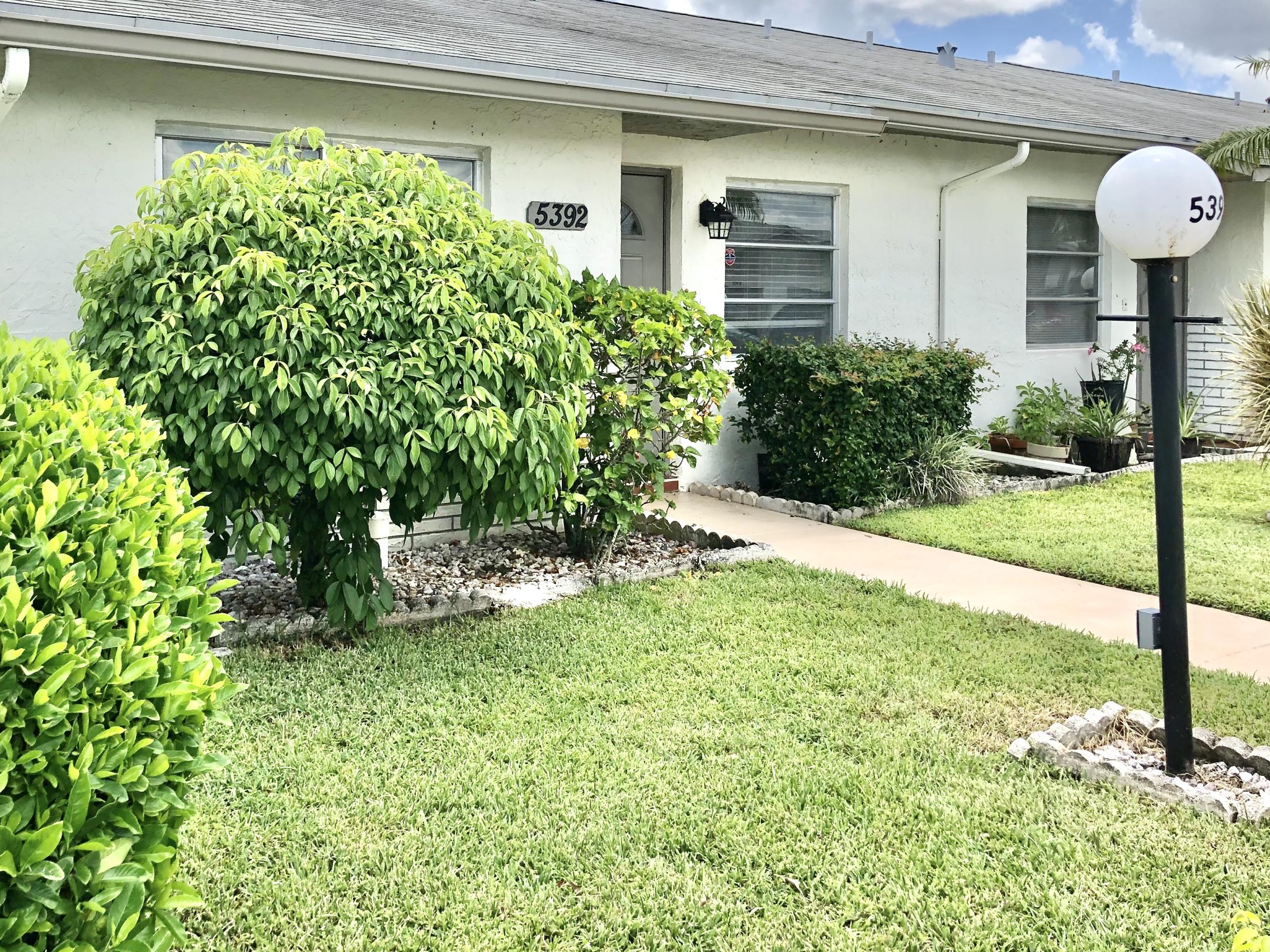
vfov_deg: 38.3
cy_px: 325
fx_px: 1358
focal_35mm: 37
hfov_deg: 49.9
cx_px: 528
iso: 20
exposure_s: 1/1333
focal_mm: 4
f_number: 1.8
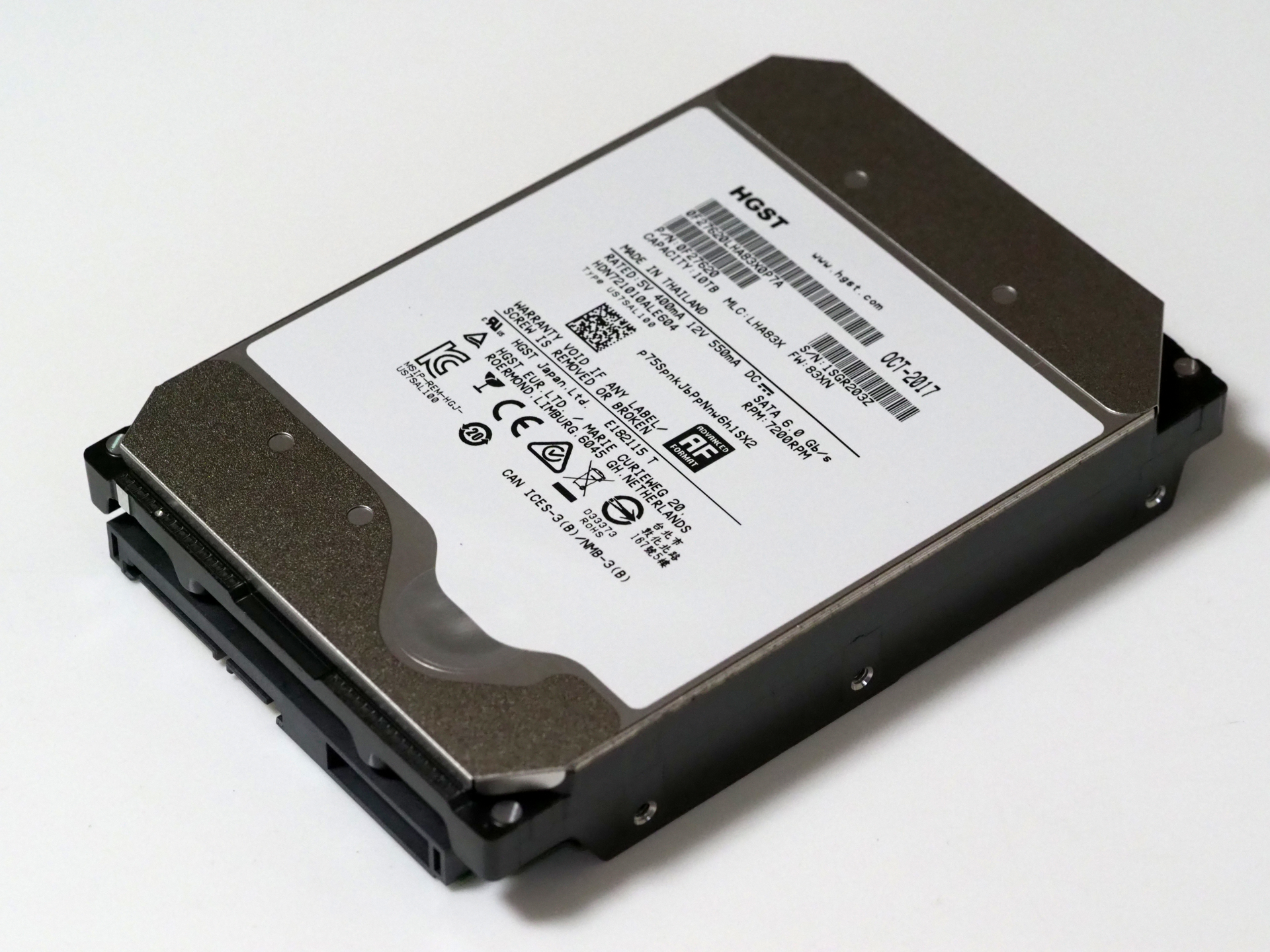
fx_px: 4403
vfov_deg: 12.3
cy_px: 476
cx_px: 635
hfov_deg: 16.4
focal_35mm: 120
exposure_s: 1/125
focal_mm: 60
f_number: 5.6
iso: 3200
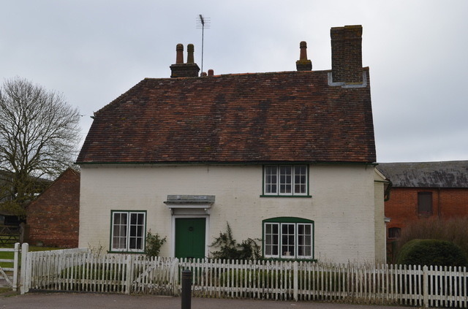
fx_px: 583
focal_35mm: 45
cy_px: 154
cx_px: 234
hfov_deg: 43.7
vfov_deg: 29.7
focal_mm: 30
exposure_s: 1/250
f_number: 8
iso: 140
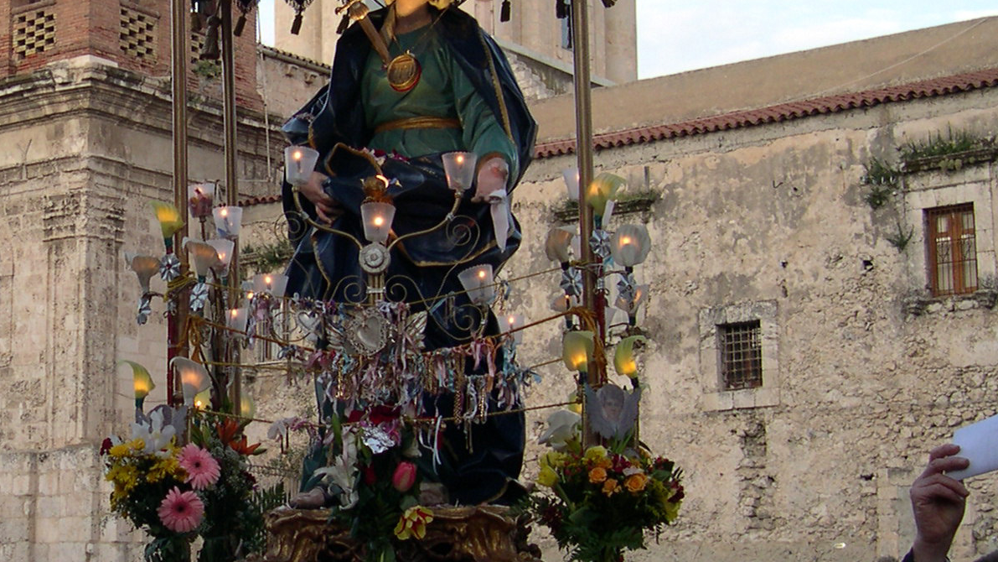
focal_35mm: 79
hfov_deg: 26.0
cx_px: 92
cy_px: 257
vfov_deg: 15.3
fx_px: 2091
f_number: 2.8
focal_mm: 8
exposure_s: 1/225
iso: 100
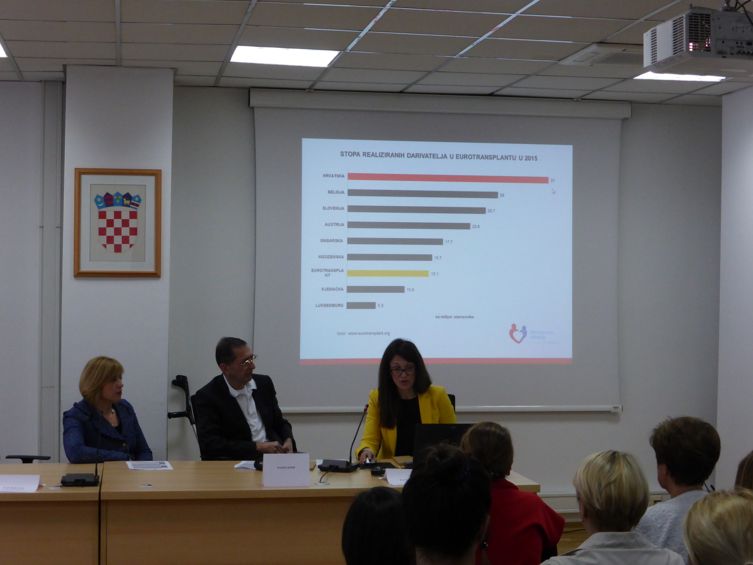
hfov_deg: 29.4
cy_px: 282
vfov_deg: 22.3
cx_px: 376
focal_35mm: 66
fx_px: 1436
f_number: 4.9
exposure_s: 1/60
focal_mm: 11.7
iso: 400
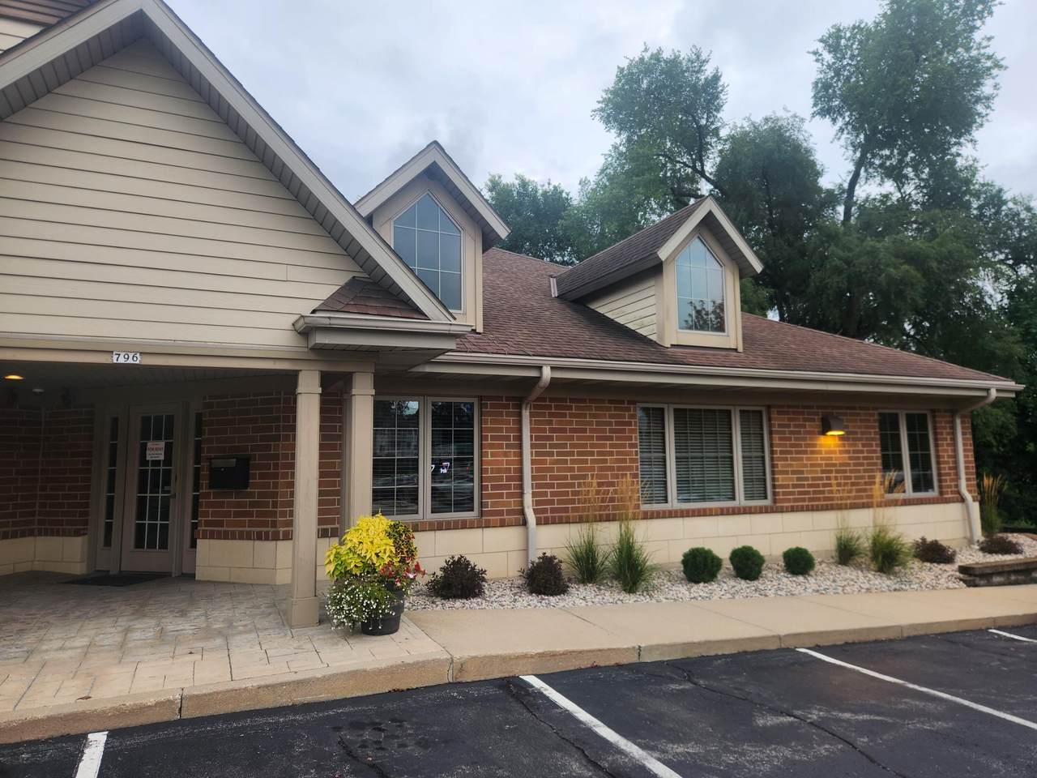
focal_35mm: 23
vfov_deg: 58.9
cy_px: 389
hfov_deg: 73.9
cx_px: 518
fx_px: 689
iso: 32
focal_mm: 5.4
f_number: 1.8
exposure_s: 1/180
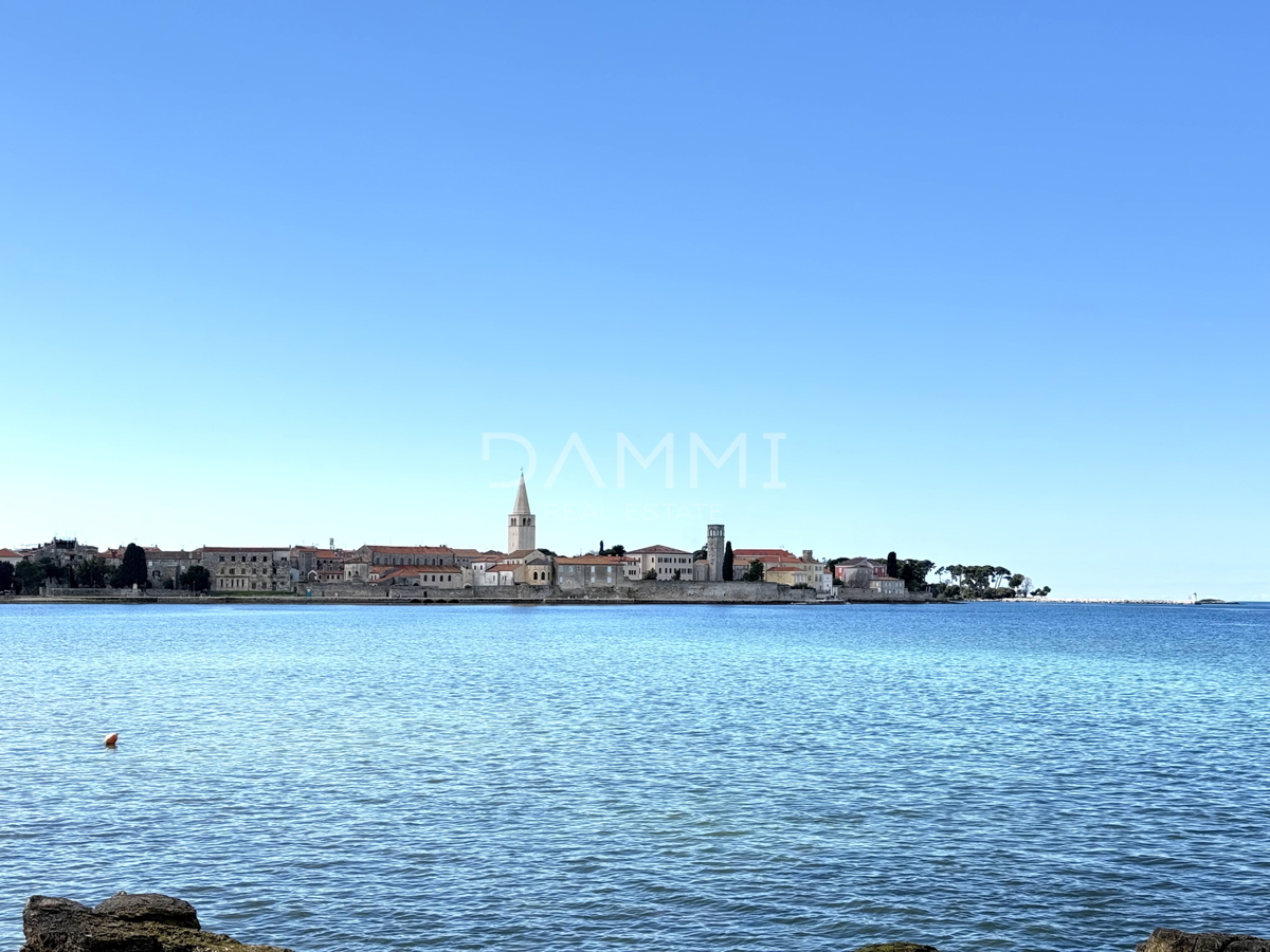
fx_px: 1761
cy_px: 476
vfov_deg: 30.3
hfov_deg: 39.7
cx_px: 635
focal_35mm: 48
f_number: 1.78
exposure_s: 1/2033
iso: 64
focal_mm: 6.76
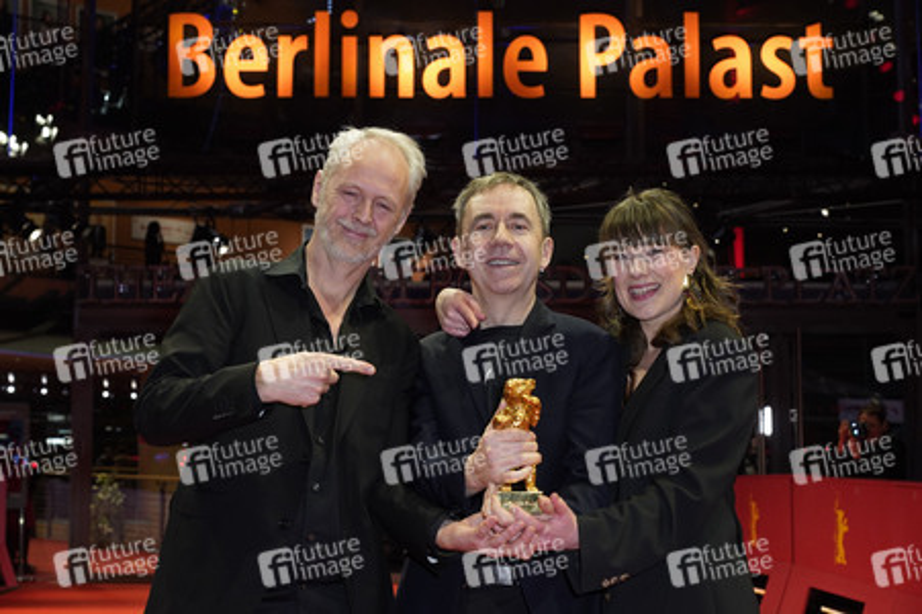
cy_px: 307
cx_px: 461
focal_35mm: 56
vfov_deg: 24.2
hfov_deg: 35.7
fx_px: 1433
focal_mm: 56
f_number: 6.3
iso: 1250
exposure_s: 1/160
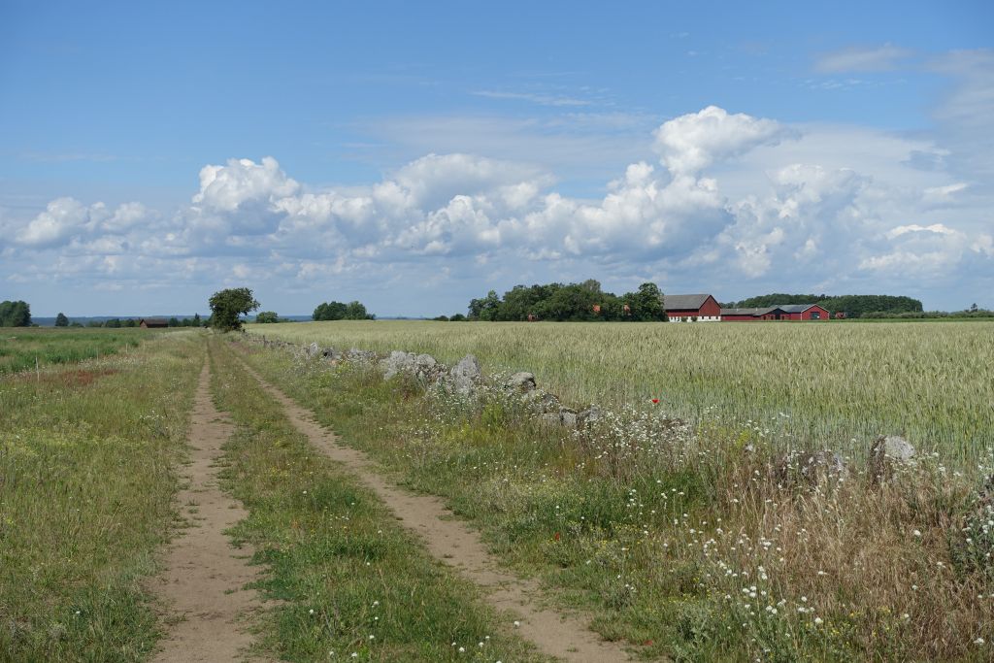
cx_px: 497
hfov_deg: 37.5
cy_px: 332
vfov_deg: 25.5
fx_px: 1463
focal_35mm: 53
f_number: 4
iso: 125
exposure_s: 1/250
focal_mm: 19.48
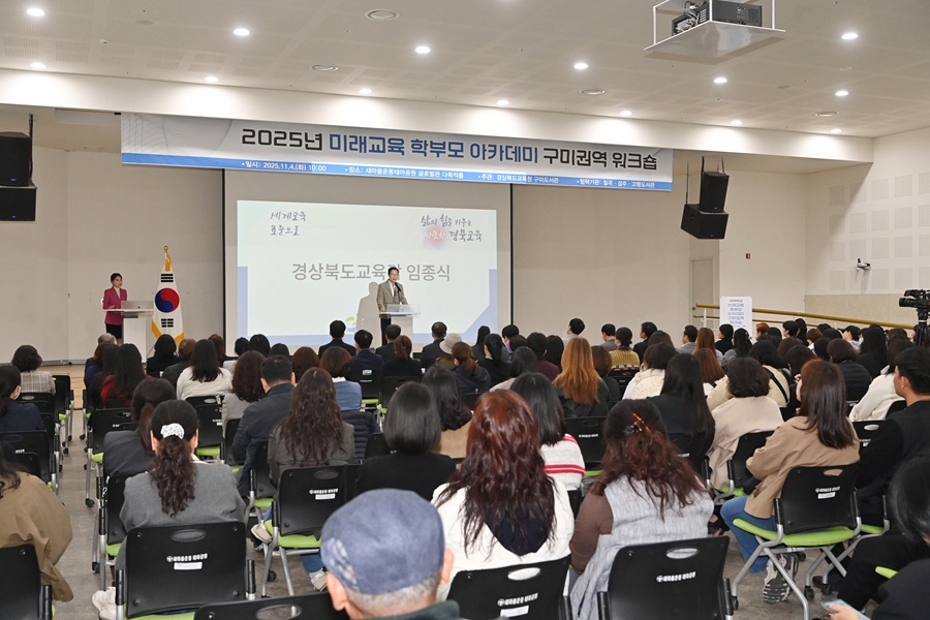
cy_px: 310
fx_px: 982
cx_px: 465
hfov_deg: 50.7
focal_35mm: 38
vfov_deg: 35.1
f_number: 6.3
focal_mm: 38
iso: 2000
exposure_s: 1/200
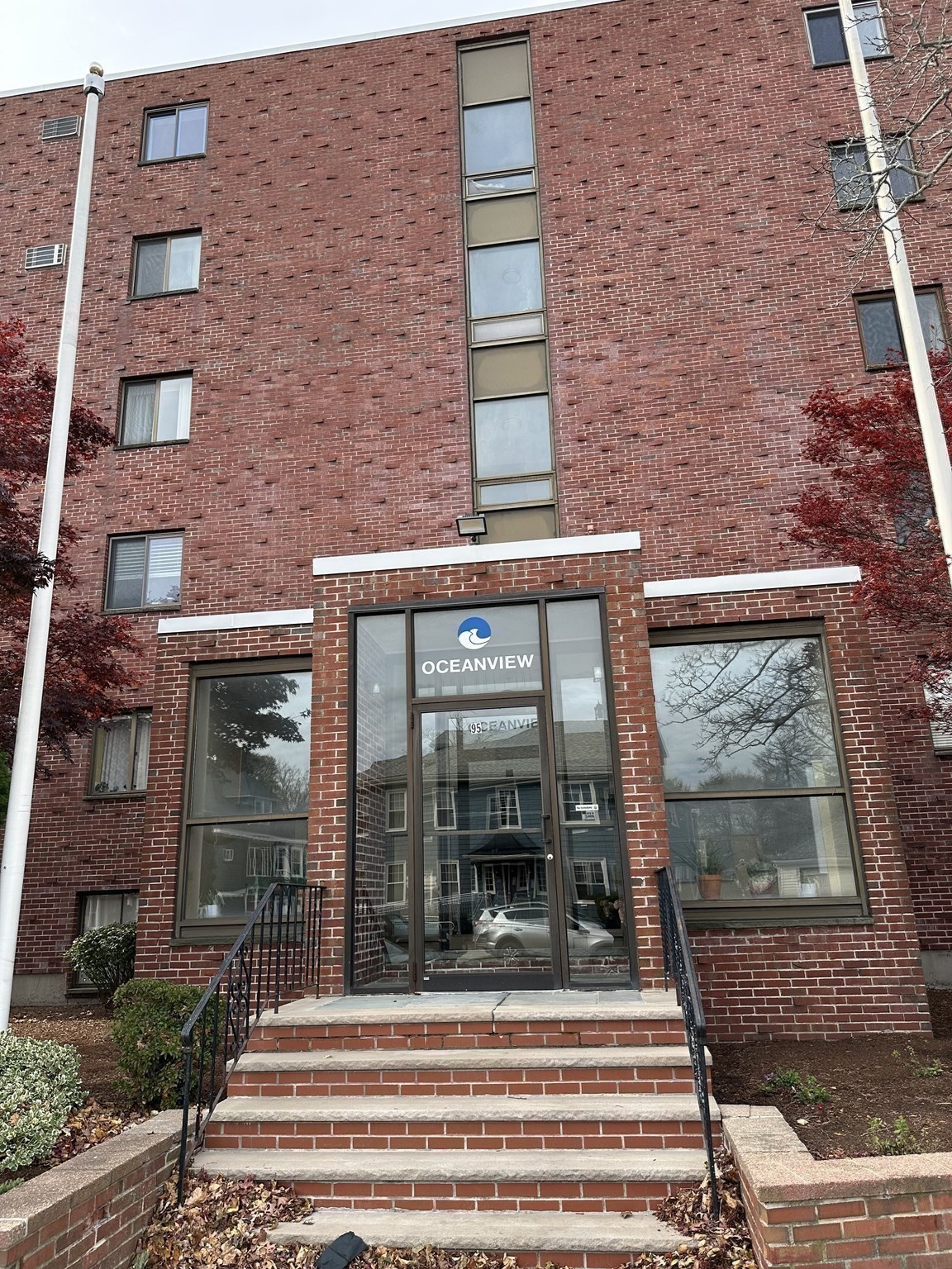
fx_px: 880
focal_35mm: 24
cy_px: 634
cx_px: 476
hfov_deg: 56.8
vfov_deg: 71.6
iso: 80
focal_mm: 6.86
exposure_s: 1/971
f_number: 1.78
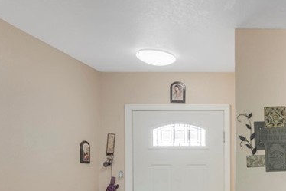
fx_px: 413
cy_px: 186
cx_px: 320
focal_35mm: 52
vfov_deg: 24.9
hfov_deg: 33.1
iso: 1250
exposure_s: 1/50
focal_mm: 19
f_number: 8
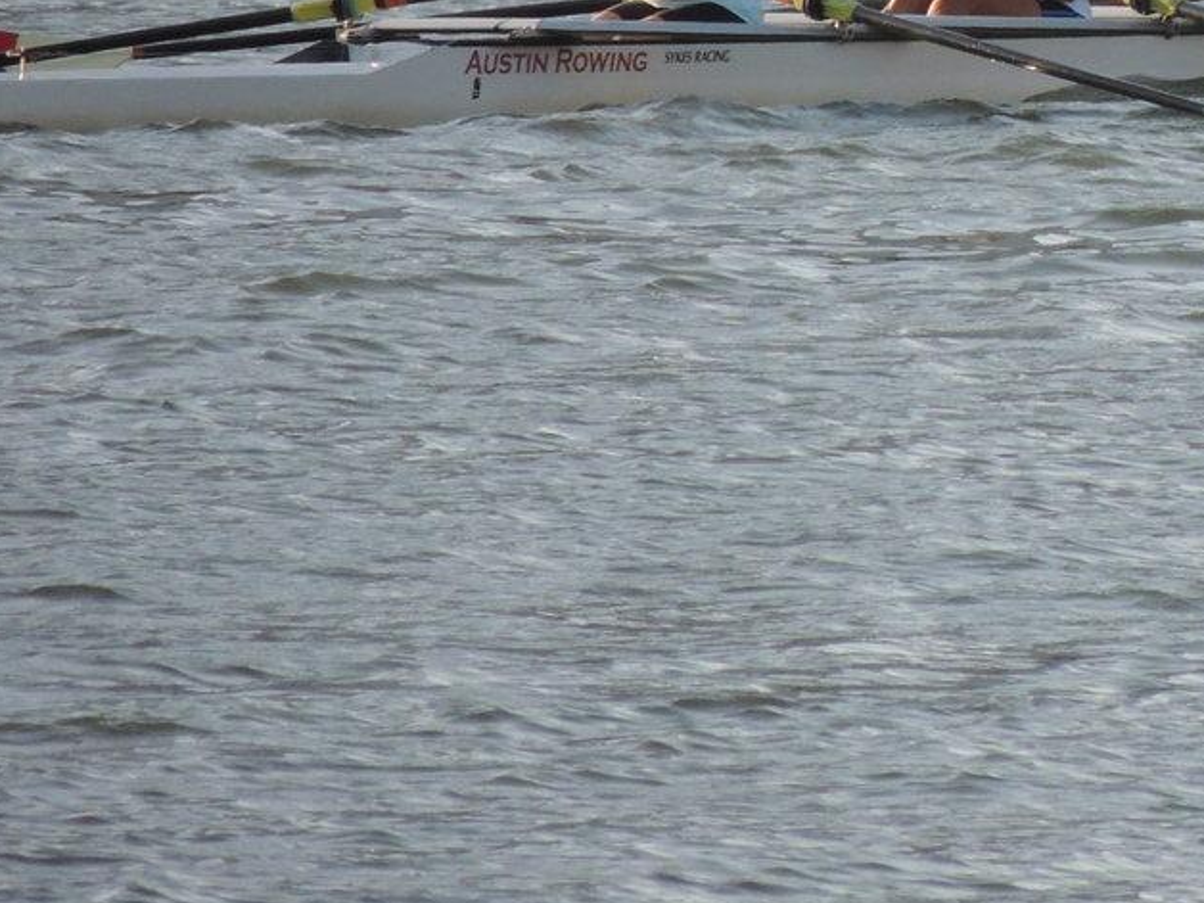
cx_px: 1125
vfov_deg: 0.7
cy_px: 58
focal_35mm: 2037
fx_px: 70850
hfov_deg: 1.0
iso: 400
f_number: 5.9
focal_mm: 180
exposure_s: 1/500
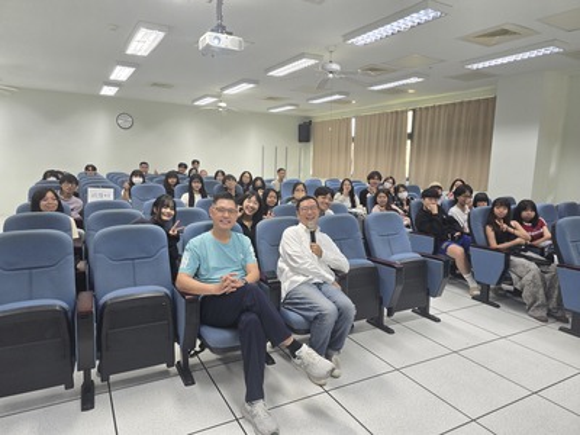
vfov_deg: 58.9
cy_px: 218
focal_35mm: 23
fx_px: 385
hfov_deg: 73.9
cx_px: 290
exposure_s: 1/120
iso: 200
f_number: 1.7
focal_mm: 6.3
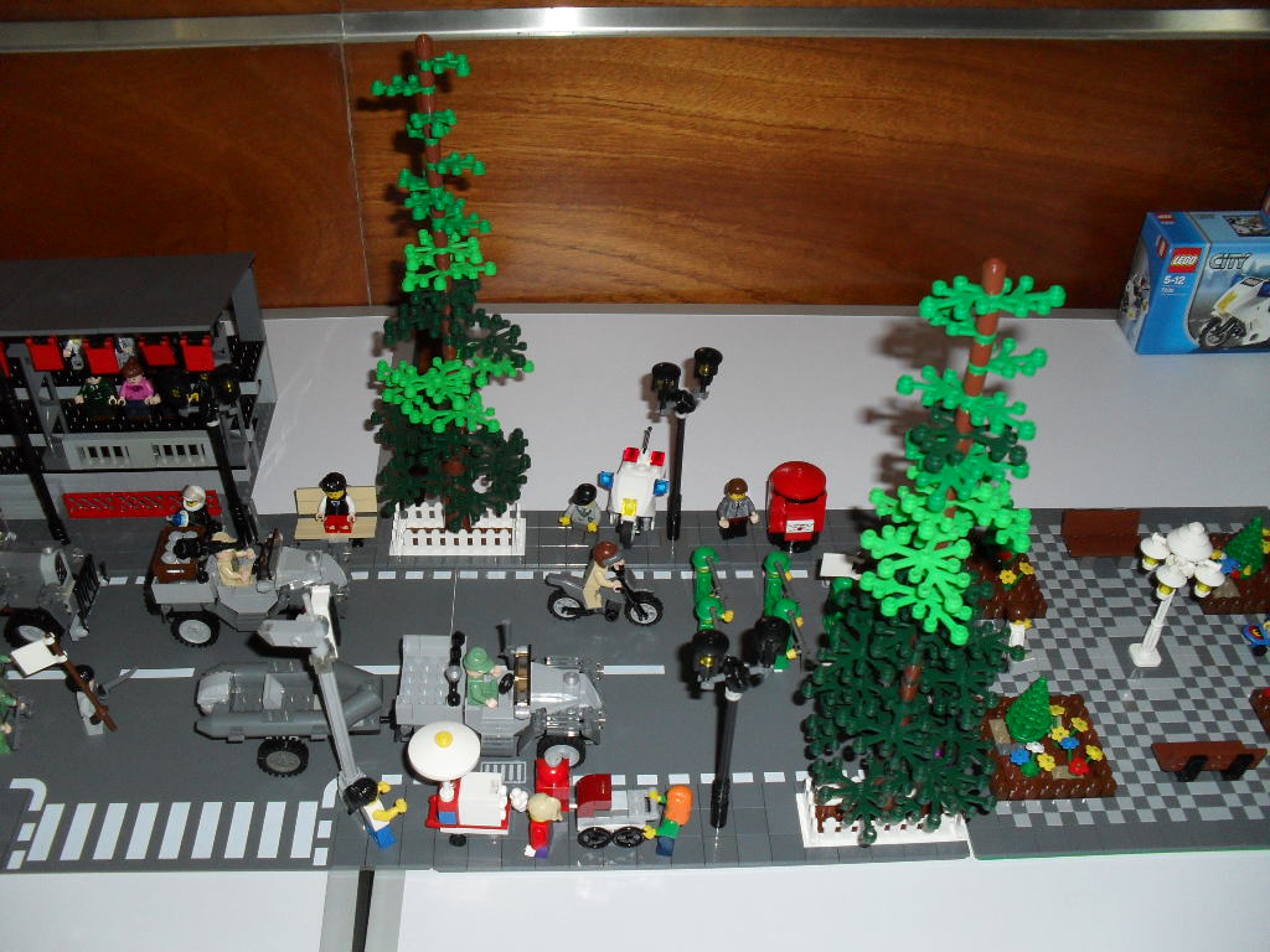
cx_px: 635
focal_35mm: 35
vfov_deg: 40.7
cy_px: 476
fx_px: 1284
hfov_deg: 52.6
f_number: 3.2
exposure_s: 1/45
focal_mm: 6.3
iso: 200
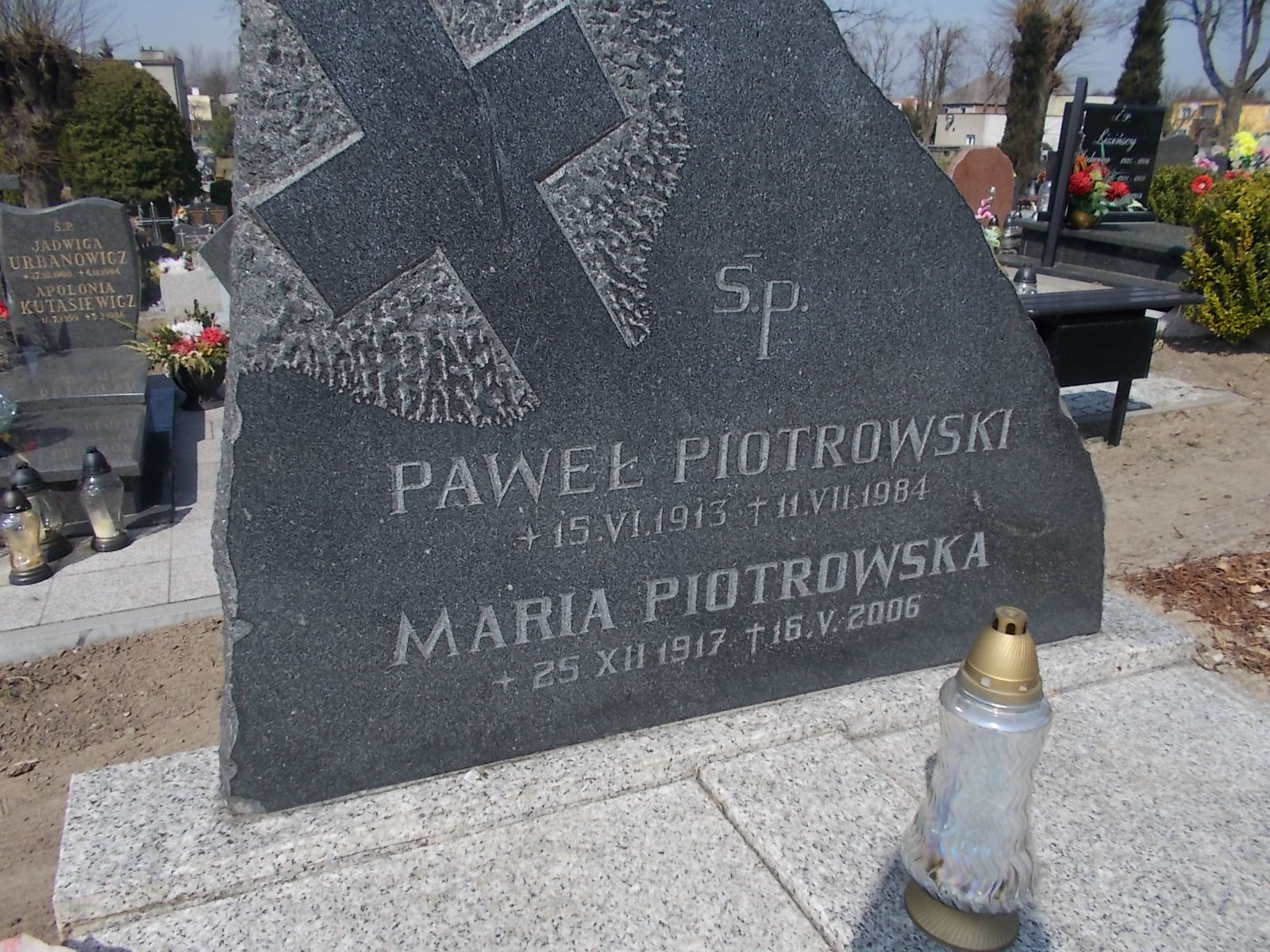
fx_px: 954
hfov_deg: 67.3
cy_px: 476
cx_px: 635
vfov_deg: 53.1
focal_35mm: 26
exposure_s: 1/200
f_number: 8
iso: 80
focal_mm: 4.6
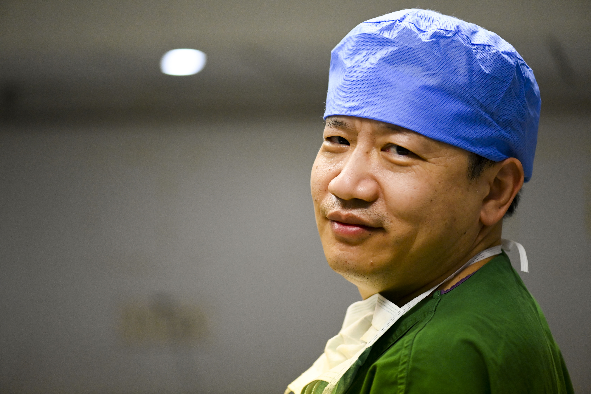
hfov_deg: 19.5
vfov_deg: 13.0
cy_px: 197
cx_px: 296
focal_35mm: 105
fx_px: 1724
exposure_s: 1/640
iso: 7200
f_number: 3
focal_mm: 105
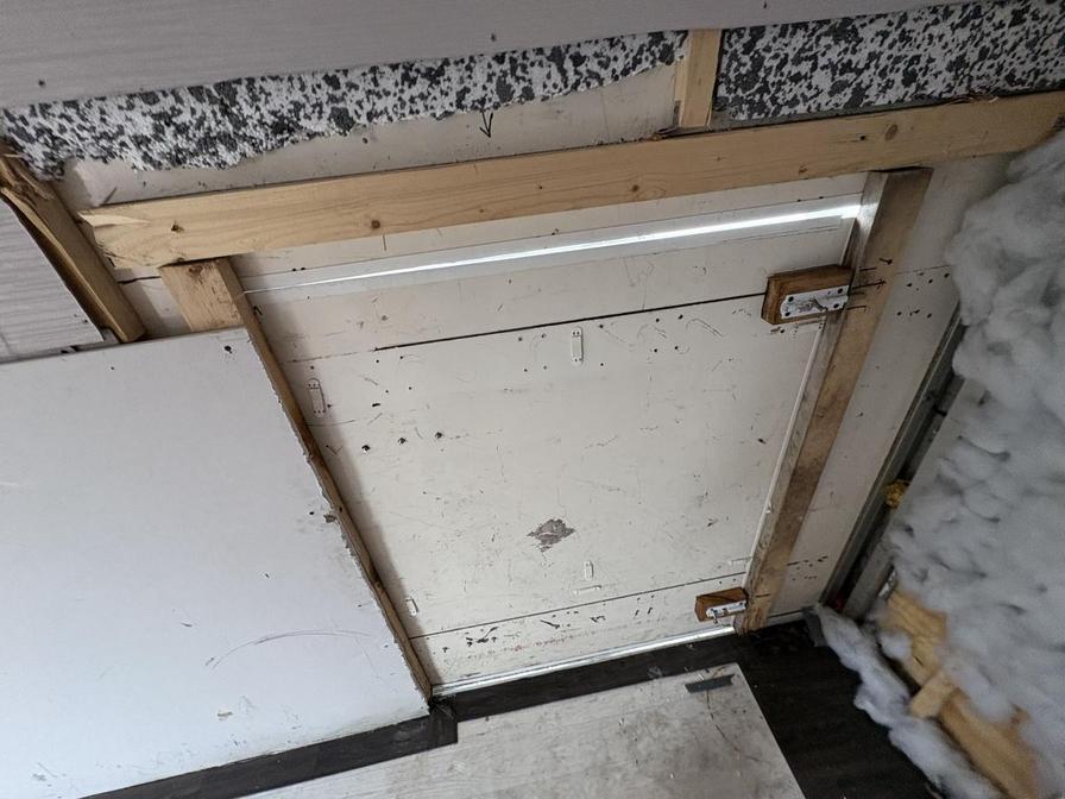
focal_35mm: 14
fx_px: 431
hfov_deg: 102.1
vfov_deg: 85.7
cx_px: 532
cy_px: 400
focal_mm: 2.22
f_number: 2.2
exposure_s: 1/60
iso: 320
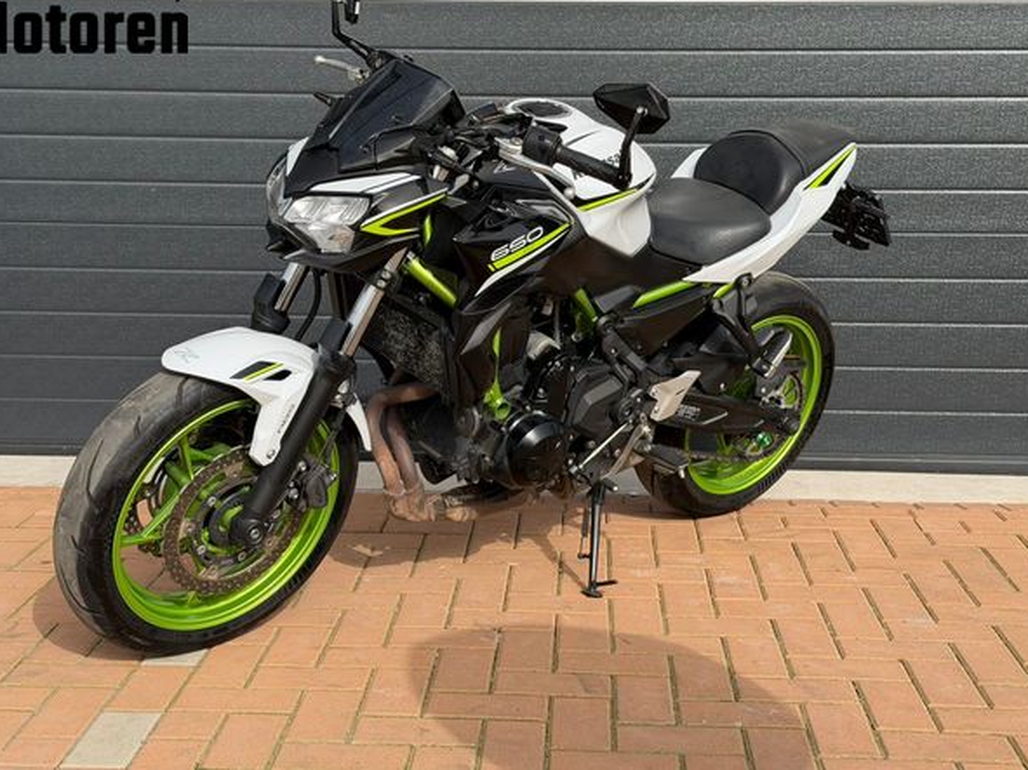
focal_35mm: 52
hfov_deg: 36.8
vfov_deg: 28.0
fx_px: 1544
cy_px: 355
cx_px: 522
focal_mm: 6.76
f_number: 1.78
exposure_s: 1/2208
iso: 64
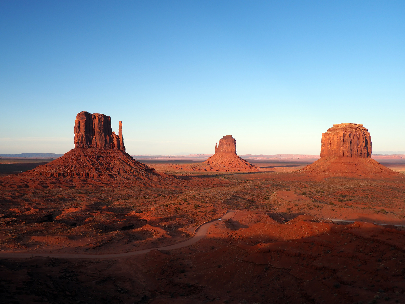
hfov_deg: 56.8
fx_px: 374
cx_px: 202
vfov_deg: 44.2
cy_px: 152
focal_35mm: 32
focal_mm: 16
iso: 200
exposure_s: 1/250
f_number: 4
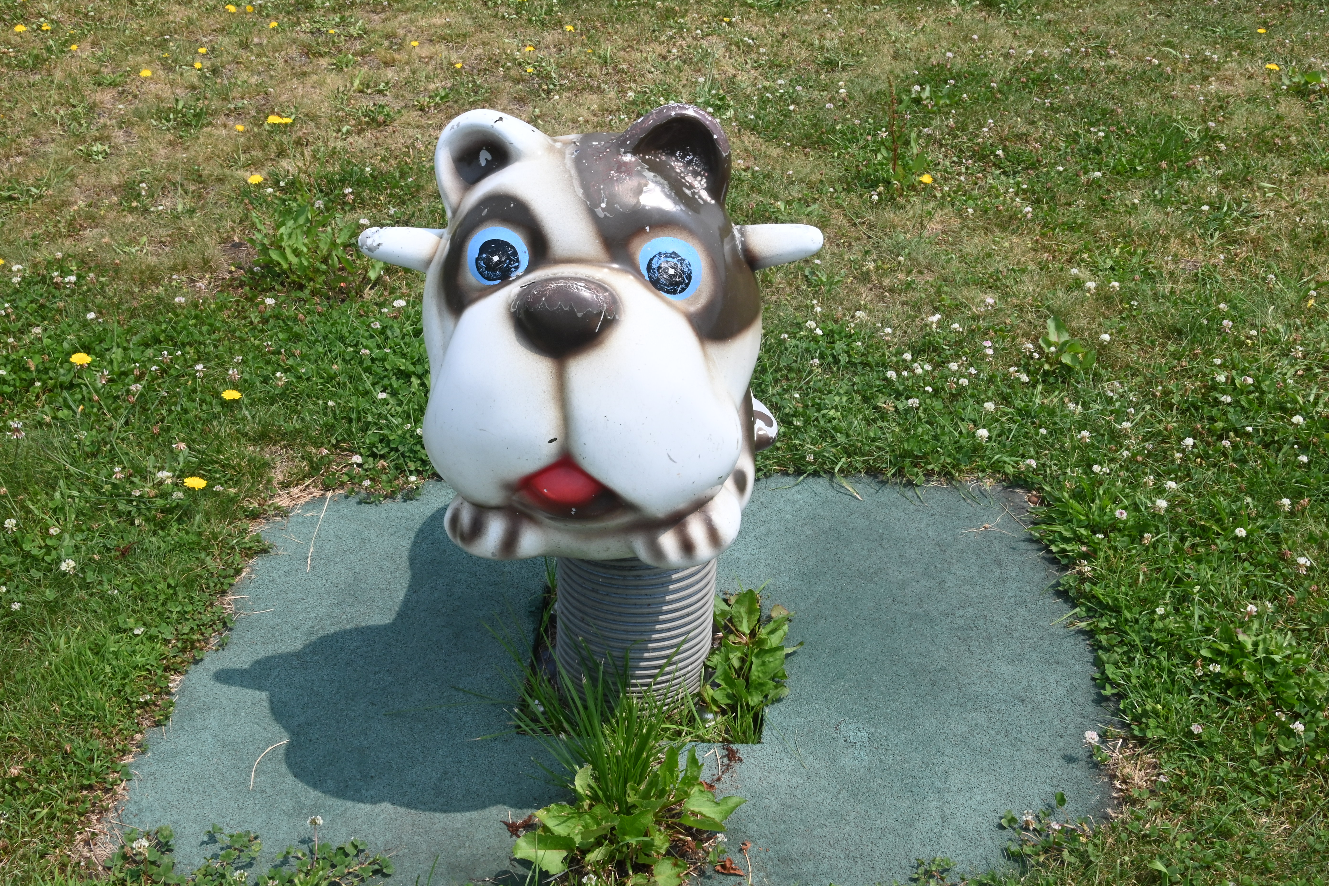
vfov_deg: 34.2
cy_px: 443
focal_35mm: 39
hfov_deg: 49.6
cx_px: 664
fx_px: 1440
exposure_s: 1/100
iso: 360
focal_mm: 26
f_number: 25
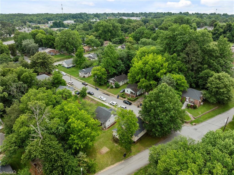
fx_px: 162
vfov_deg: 56.7
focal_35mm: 24
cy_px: 88
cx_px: 117
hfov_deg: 71.6
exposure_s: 1/200
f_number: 6.3
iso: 100
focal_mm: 12.29
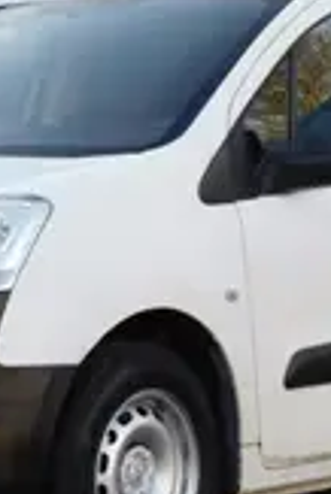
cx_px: 103
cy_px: 152
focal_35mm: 168
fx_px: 2312
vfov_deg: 12.2
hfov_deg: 8.2
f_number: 4
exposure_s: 1/200
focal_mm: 9.9
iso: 125
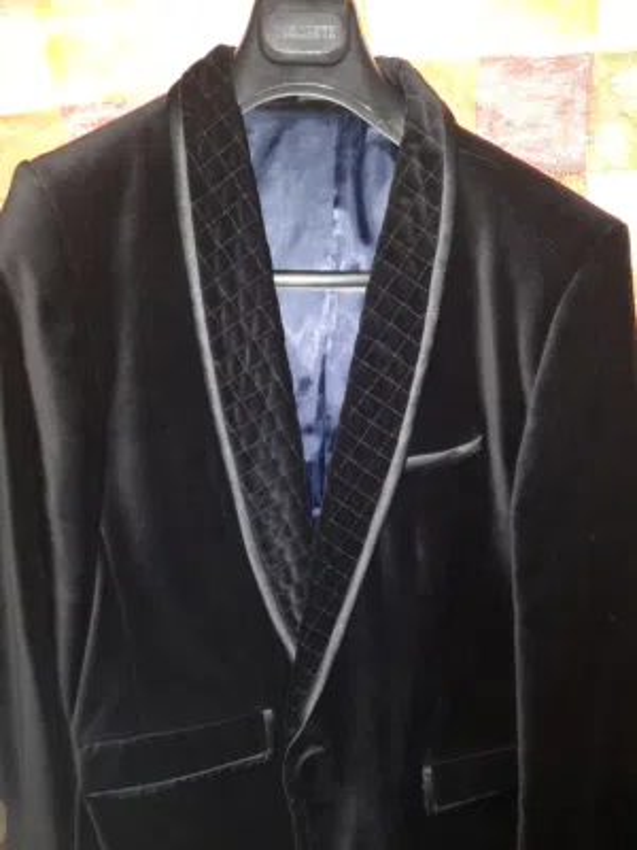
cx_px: 318
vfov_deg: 71.6
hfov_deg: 56.8
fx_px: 589
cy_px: 425
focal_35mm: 24
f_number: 1.8
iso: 500
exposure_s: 1/25
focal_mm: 5.23
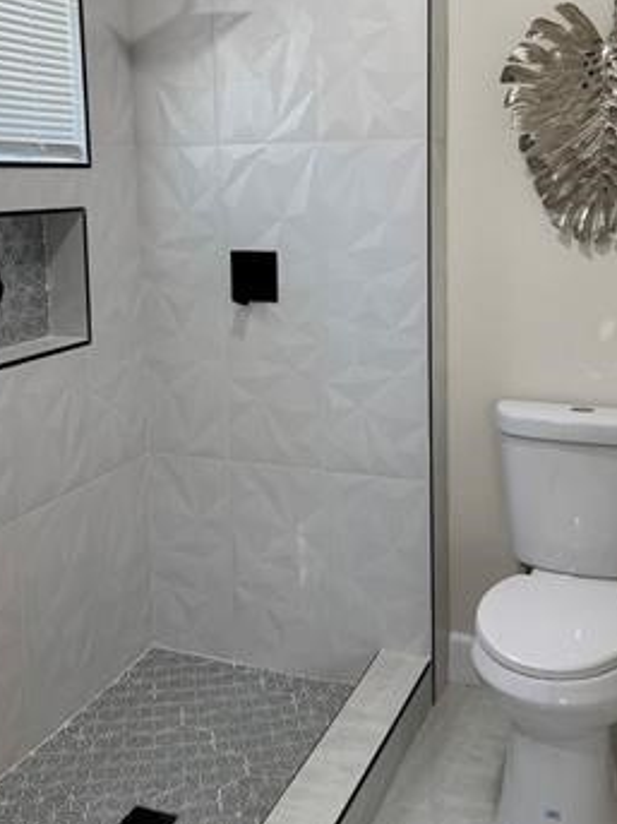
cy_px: 312
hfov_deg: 34.3
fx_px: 999
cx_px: 312
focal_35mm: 42
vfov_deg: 44.5
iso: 100
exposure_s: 1/120
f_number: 1.78
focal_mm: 6.76
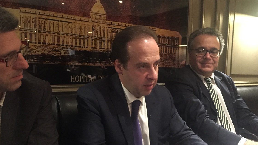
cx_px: 134
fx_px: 246
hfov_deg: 55.3
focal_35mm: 36
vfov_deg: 32.6
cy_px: 93
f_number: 2.2
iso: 640
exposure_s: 1/17
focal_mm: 4.15
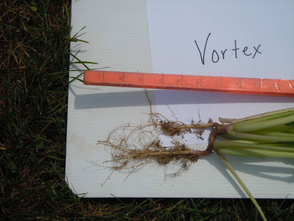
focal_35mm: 77
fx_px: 654
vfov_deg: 19.1
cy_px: 110
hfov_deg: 25.3
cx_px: 147
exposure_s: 1/500
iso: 100
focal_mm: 13.9
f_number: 8.6
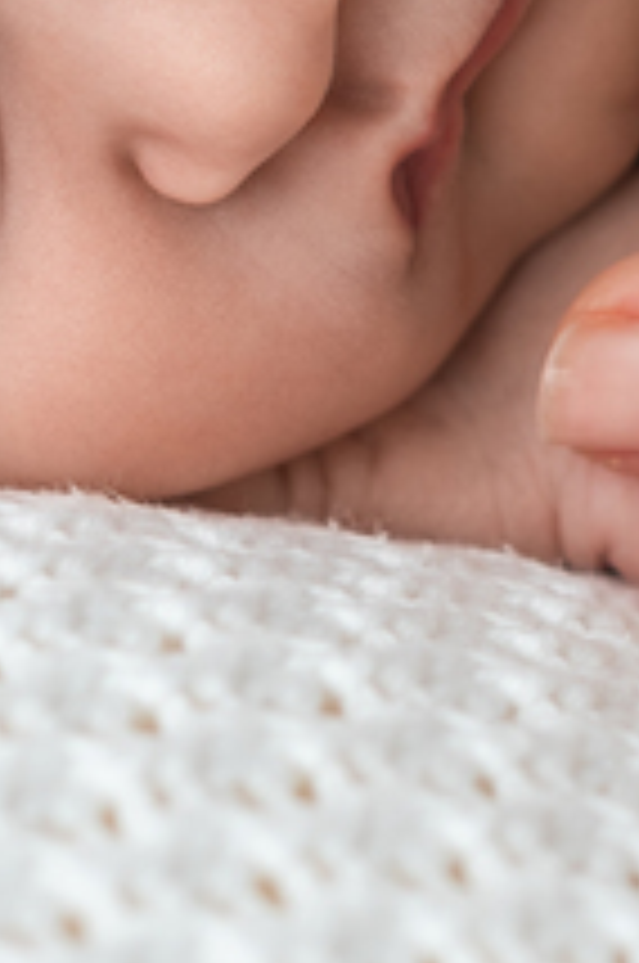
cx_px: 1094
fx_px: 7505
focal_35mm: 281
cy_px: -353
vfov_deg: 7.3
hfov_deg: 4.8
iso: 100
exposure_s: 1/250
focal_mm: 50
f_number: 3.5
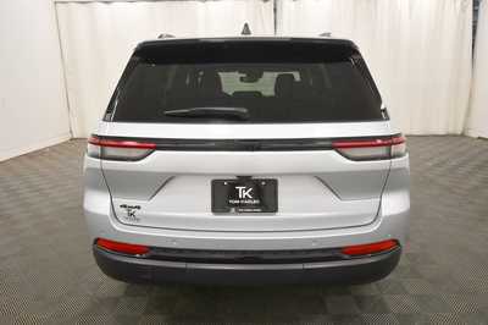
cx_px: 244
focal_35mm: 24
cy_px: 162
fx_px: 325
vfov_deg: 53.1
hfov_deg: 73.8
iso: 800
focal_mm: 16
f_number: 5.3
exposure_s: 1/160
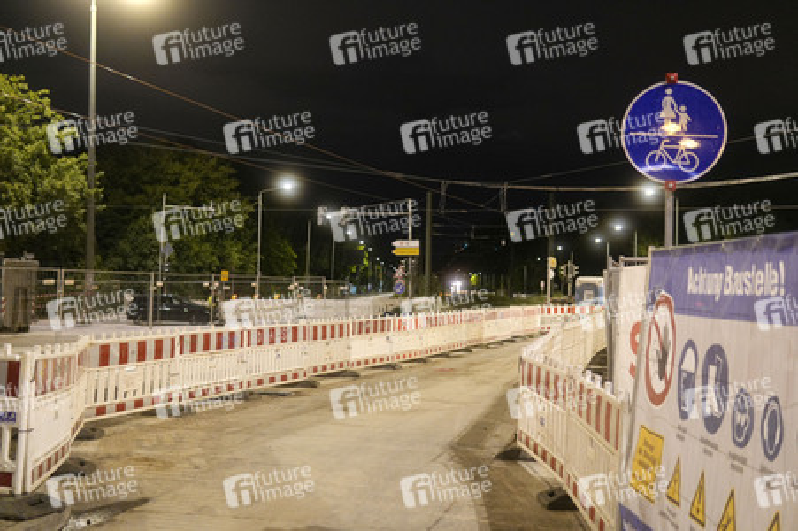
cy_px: 266
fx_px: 997
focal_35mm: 45
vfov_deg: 29.8
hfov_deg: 43.6
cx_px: 399
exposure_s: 1/25
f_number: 1.6
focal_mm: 30
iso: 1250
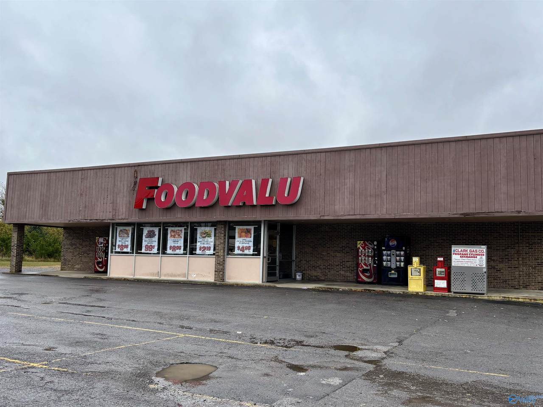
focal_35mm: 26
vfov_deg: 53.1
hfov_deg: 67.3
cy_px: 204
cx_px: 272
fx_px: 408
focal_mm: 5.96
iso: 50
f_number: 1.6
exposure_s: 1/1984
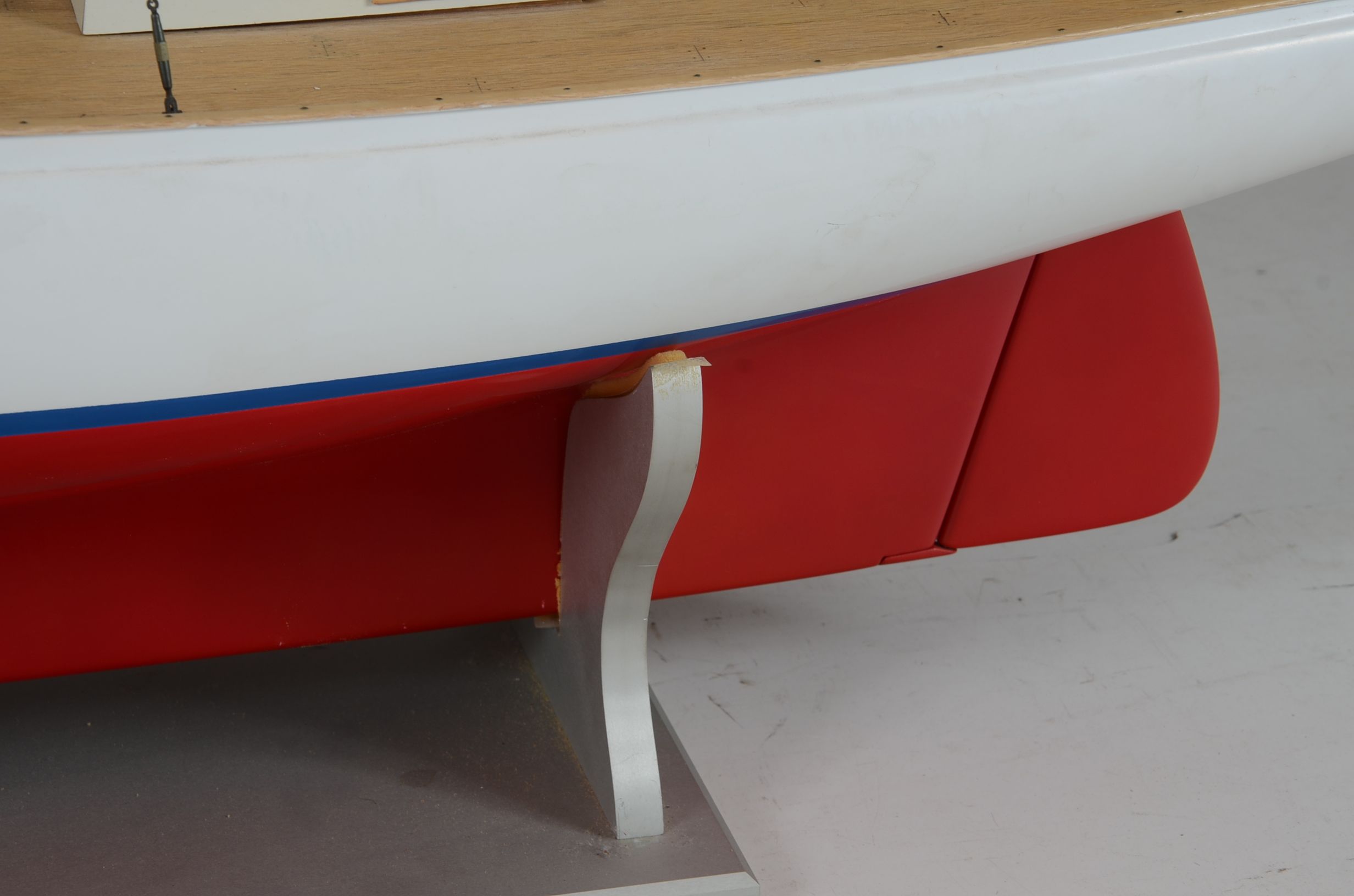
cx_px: 677
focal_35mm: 99
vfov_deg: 13.8
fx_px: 3716
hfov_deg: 20.7
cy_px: 448
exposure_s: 1/60
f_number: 9
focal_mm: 66
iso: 125
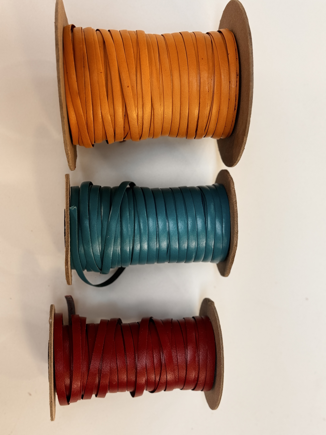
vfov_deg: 39.7
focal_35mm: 48
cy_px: 218
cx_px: 163
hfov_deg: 30.3
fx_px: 603
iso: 50
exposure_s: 1/60
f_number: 1.78
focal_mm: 6.76
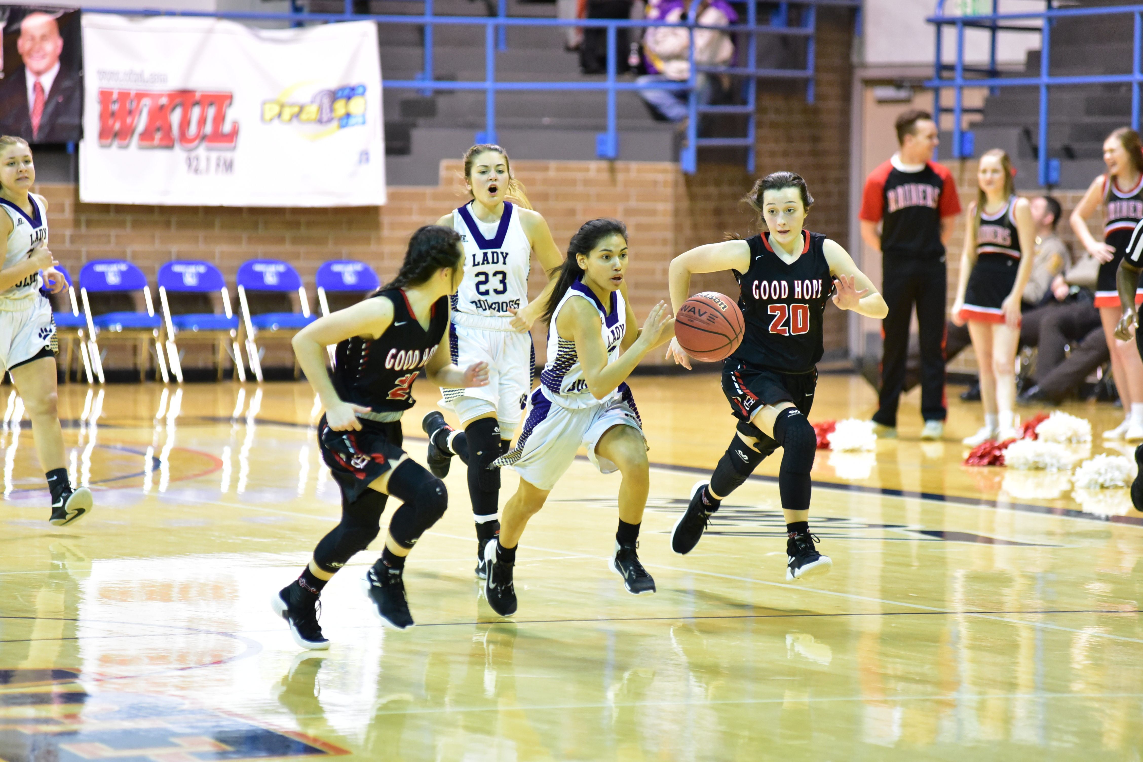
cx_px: 572
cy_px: 381
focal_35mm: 200
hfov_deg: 10.3
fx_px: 6350
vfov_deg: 6.9
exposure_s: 1/640
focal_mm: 200
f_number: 4
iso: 6400
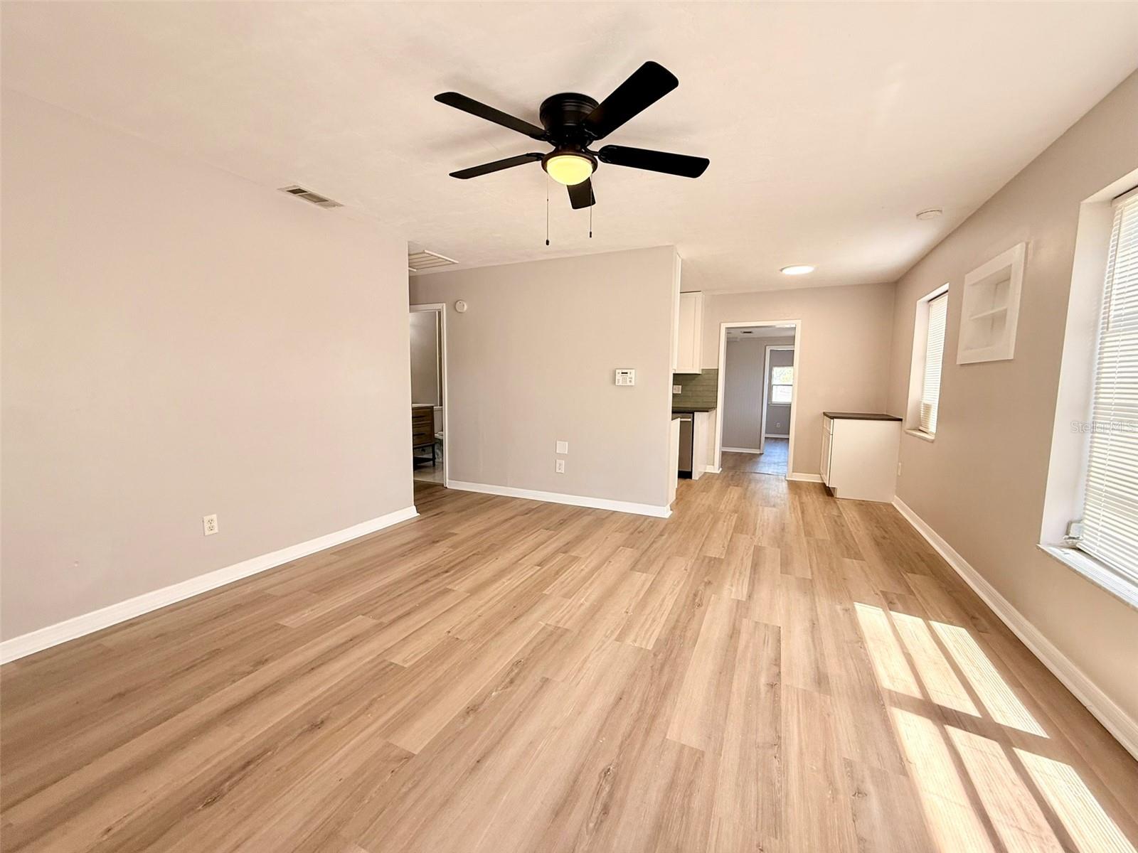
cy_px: 426
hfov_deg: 102.1
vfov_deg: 85.7
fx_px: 460
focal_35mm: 14
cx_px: 569
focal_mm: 2.22
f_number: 2.2
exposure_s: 1/99
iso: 100
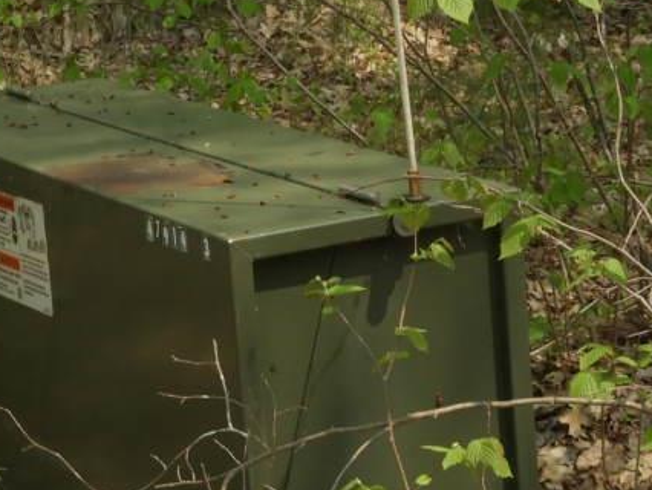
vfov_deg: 8.8
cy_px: 237
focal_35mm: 169
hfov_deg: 11.7
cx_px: 223
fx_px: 3185
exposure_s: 1/640
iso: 100
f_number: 4
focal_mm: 8.1
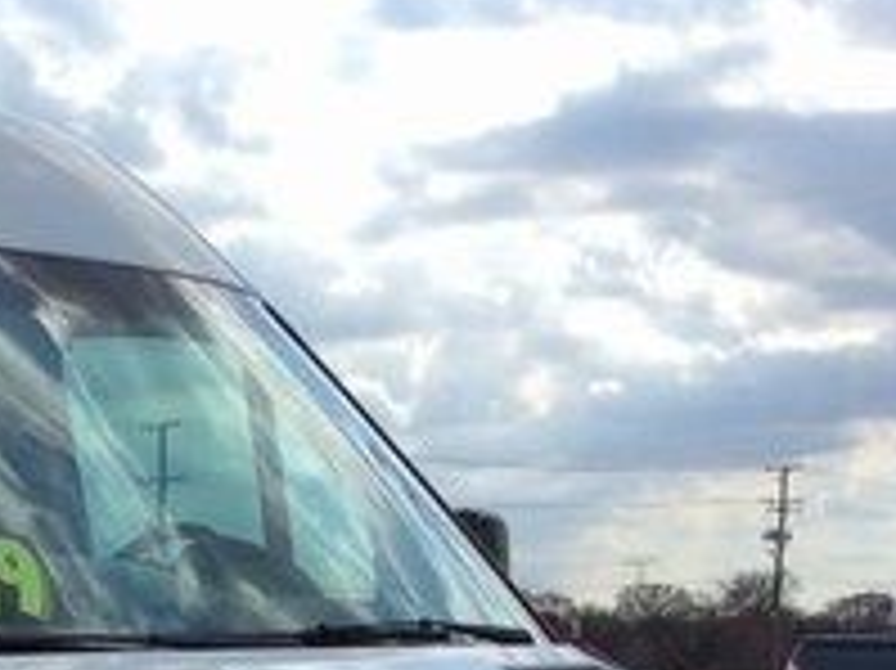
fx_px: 2664
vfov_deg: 13.6
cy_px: 971
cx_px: -180
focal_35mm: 103
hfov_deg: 18.1
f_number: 2.4
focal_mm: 3.3
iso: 32
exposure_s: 1/2045
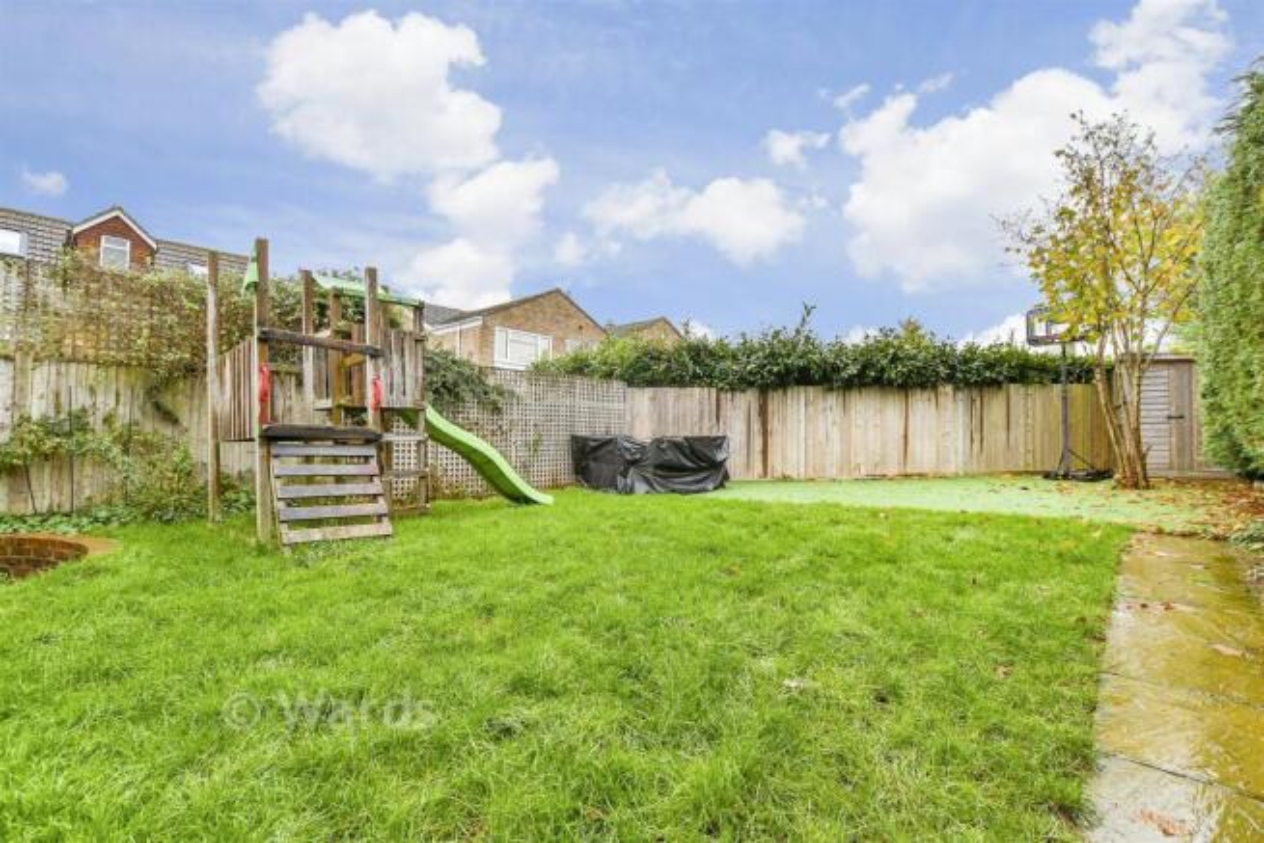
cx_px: 632
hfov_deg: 71.5
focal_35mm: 25
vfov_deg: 51.3
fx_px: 878
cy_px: 422
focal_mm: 17
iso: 160
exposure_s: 1/20
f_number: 8
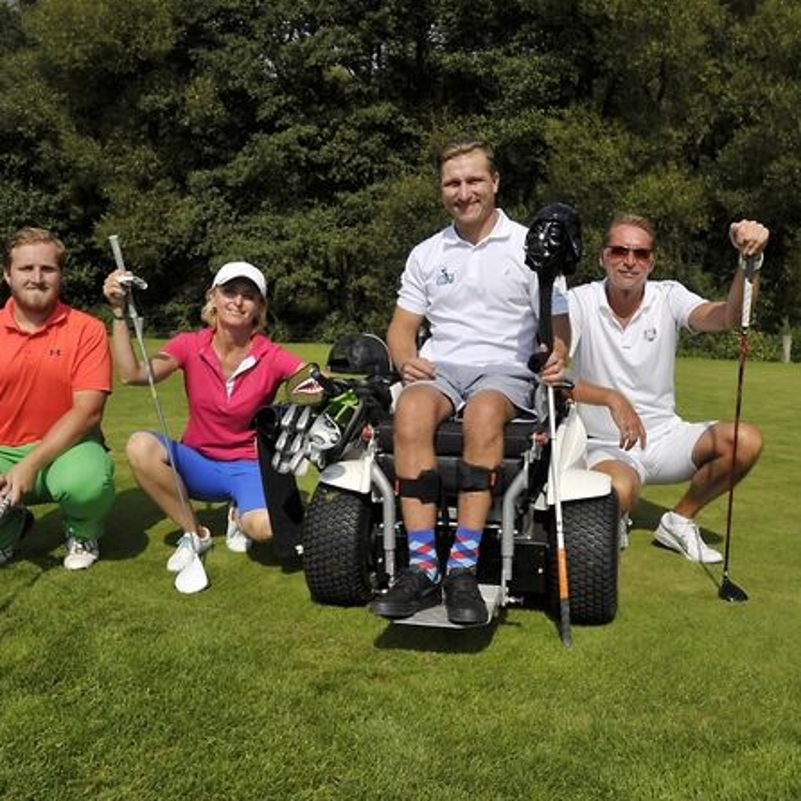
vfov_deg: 51.1
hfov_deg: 51.0
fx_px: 838
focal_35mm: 32
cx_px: 356
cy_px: 407
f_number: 9
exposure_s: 1/1600
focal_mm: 24
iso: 400
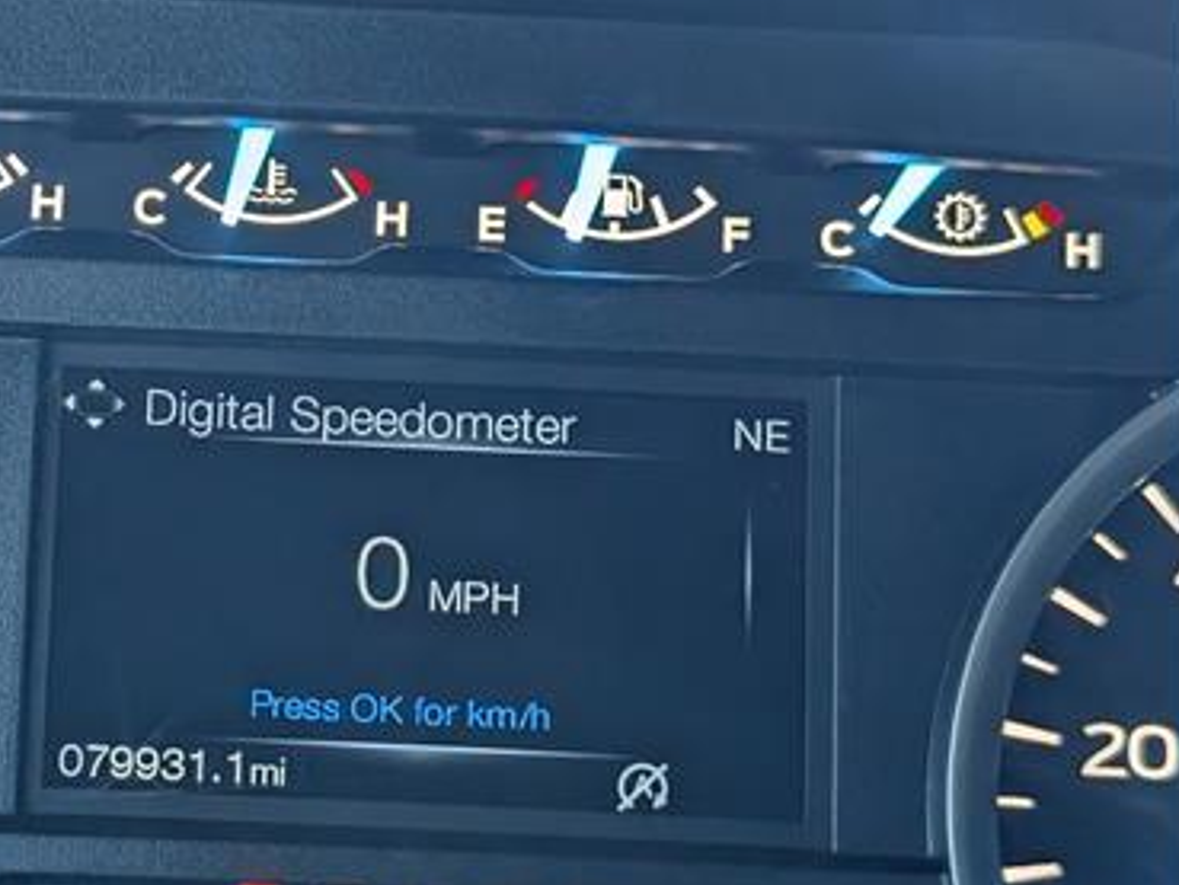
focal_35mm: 85
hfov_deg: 22.6
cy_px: 457
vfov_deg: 17.4
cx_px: 173
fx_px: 2896
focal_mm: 6.9
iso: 466
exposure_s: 1/435
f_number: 1.68
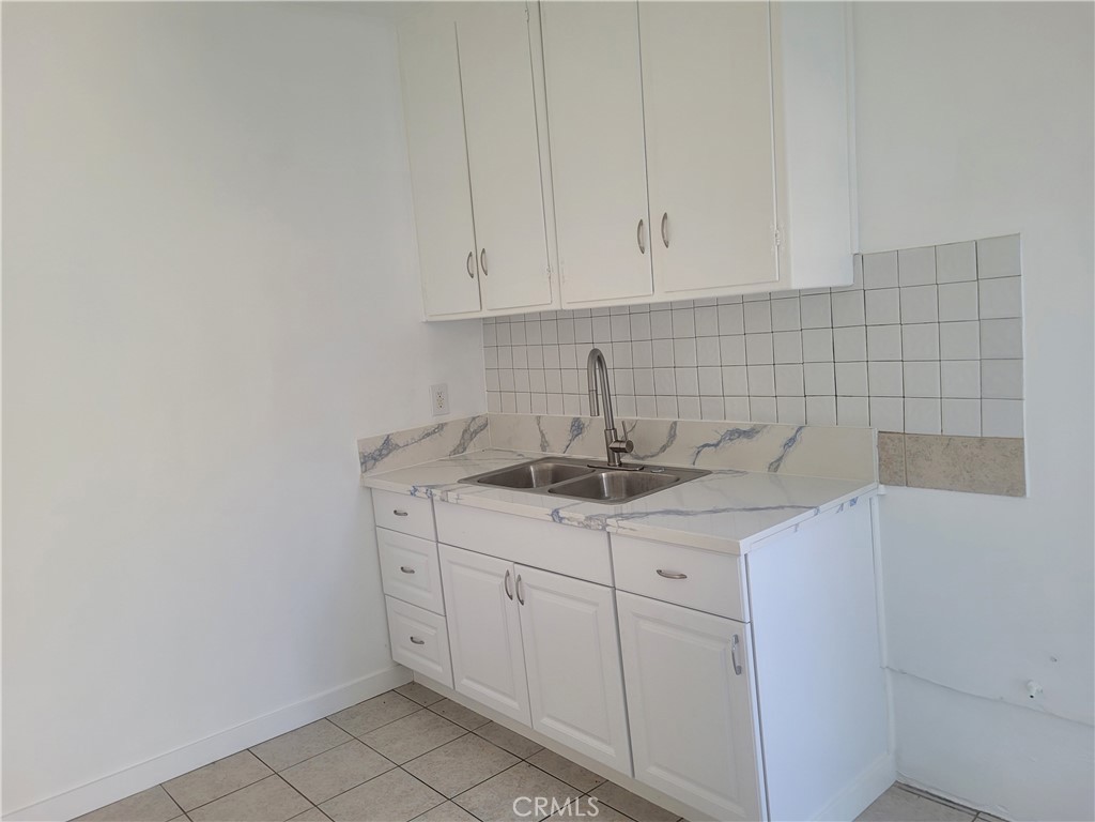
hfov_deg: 67.3
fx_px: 822
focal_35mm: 26
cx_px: 548
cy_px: 411
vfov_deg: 53.1
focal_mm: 5.4
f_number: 1.8
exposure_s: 1/120
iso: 100
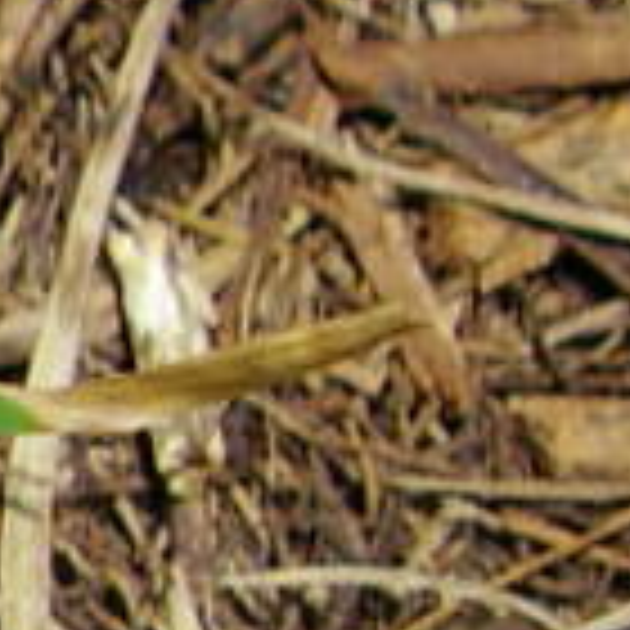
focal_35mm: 306
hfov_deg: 5.0
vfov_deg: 5.7
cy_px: 634
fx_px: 6298
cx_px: -2070
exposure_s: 1/60
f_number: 4
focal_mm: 21
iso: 400
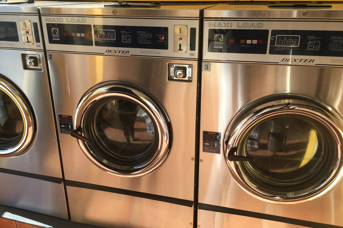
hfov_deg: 60.3
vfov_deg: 42.3
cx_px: 171
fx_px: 295
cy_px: 108
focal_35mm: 31
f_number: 2.2
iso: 25
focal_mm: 4.15
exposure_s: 1/166
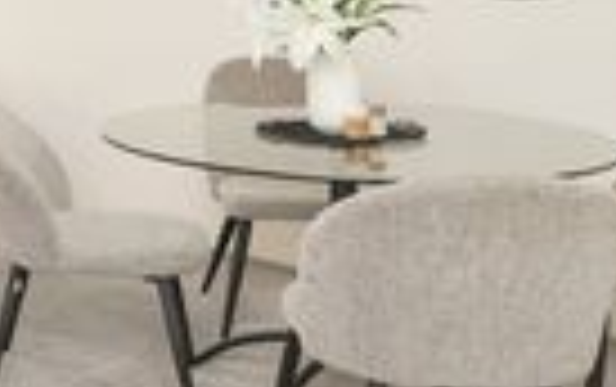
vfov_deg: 22.1
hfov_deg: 28.9
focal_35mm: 56
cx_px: -202
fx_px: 941
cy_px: -25
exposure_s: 1/30
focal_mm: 16
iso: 250
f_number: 5.6
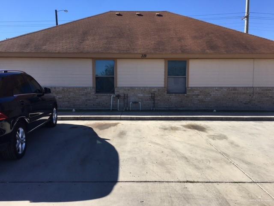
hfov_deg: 61.7
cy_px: 103
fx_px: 230
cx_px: 137
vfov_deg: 48.2
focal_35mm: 29
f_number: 2.2
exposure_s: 1/1350
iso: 25
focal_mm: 4.15
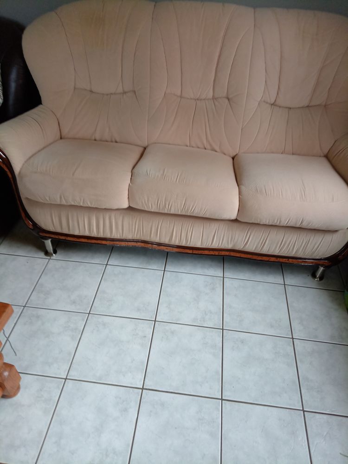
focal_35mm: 26
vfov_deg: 67.3
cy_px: 232
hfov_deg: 53.1
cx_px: 174
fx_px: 349
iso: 245
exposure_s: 1/25
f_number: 1.8
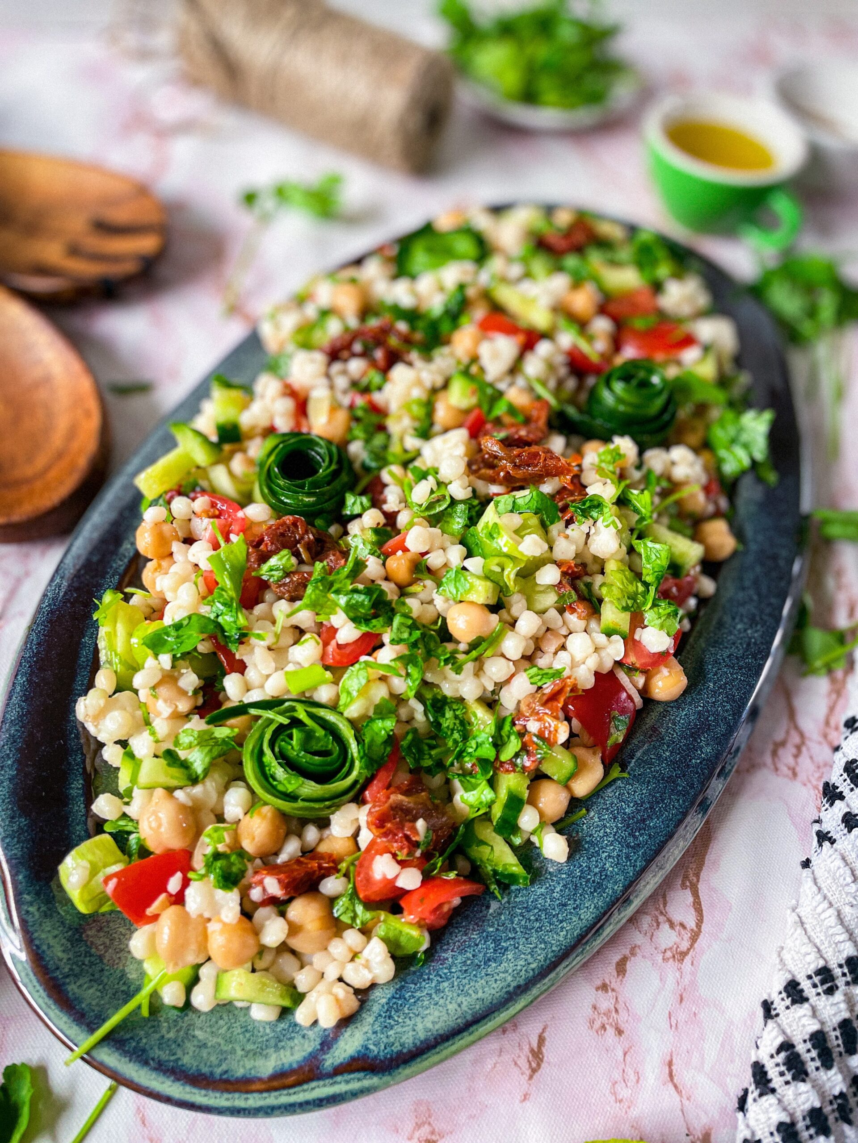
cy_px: 572
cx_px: 429
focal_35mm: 26
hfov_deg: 53.1
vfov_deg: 67.3
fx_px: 859
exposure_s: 1/110
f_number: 1.6
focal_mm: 4.2
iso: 125
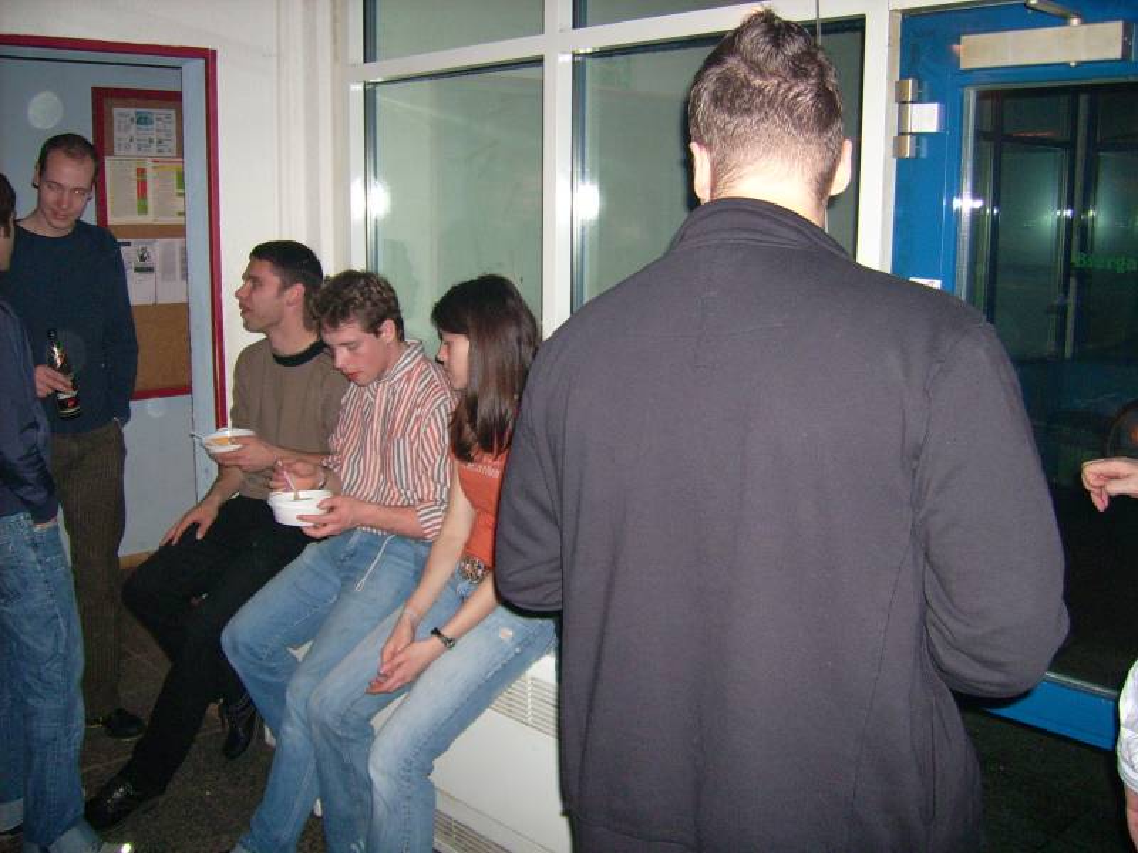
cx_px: 569
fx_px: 1151
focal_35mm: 35
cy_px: 426
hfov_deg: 52.6
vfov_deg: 40.7
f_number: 2.8
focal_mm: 5.95
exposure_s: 1/60
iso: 100
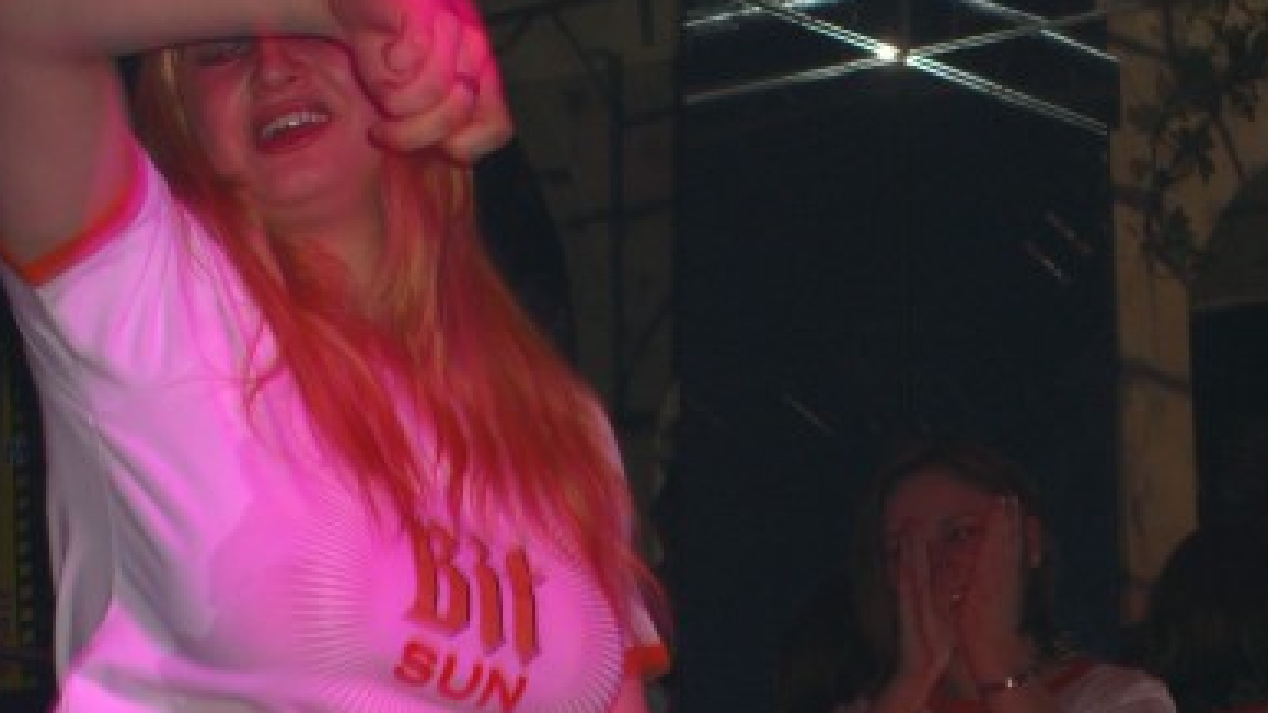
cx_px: 516
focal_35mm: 161
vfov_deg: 7.5
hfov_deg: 13.4
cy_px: 256
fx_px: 5412
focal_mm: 19.7
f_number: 4.8
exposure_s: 1/60
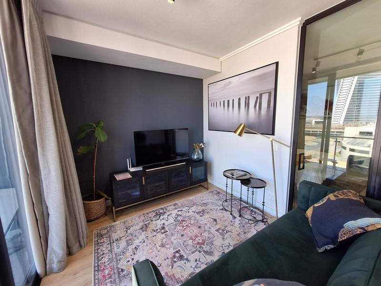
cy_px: 143
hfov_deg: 106.2
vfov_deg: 89.9
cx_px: 190
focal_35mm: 13
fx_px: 143
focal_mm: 1.74
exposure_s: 1/50
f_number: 2.2
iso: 64
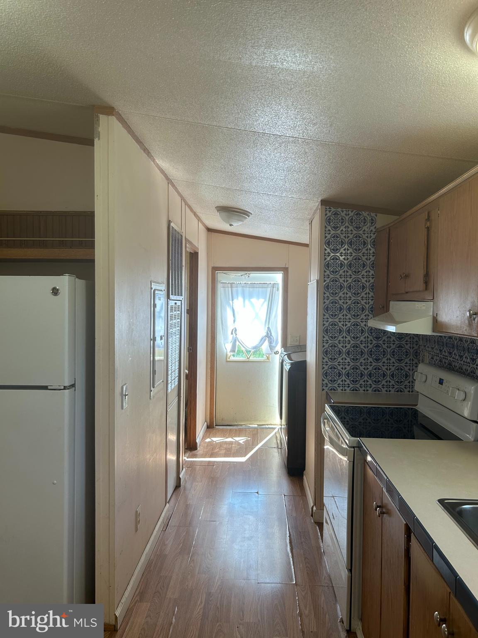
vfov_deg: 67.3
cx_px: 239
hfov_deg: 53.1
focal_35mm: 26
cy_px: 319
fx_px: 479
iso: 40
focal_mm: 5.7
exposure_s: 1/128
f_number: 1.5
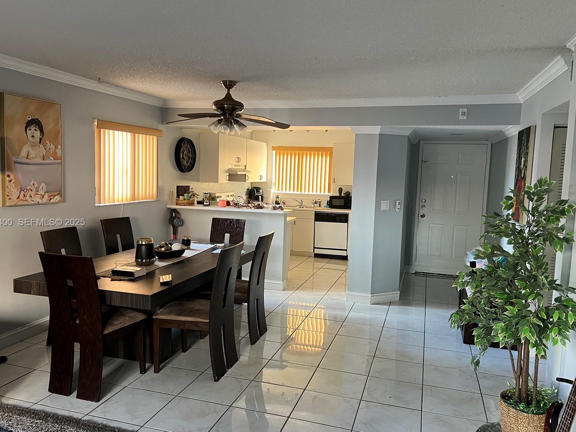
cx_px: 274
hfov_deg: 63.4
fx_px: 466
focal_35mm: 28
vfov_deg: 49.7
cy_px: 223
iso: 200
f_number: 1.5
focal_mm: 5.7
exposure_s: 1/60
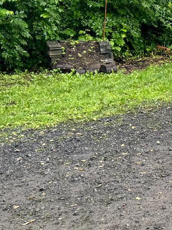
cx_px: 374
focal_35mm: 94
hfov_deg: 13.0
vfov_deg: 20.6
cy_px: 35
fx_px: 623
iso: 100
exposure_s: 1/121
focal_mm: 6.76
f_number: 1.78
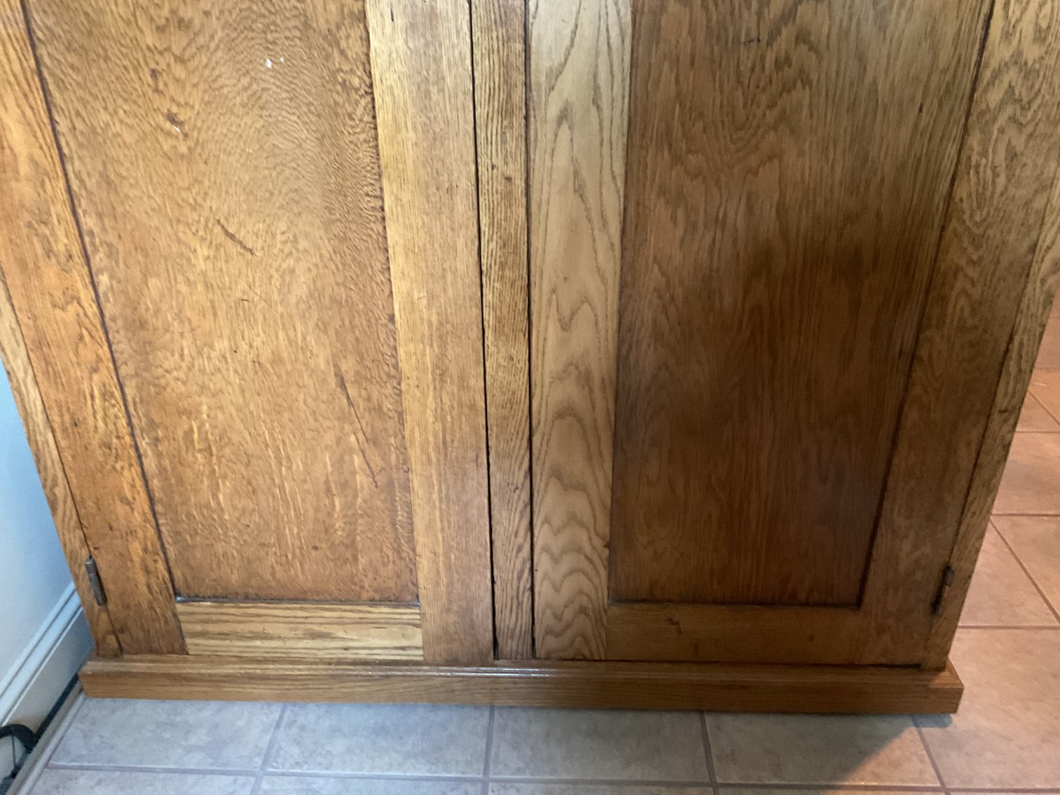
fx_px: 888
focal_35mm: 29
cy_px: 398
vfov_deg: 48.2
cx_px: 530
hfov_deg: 61.7
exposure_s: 1/30
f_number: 1.8
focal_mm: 3
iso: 320
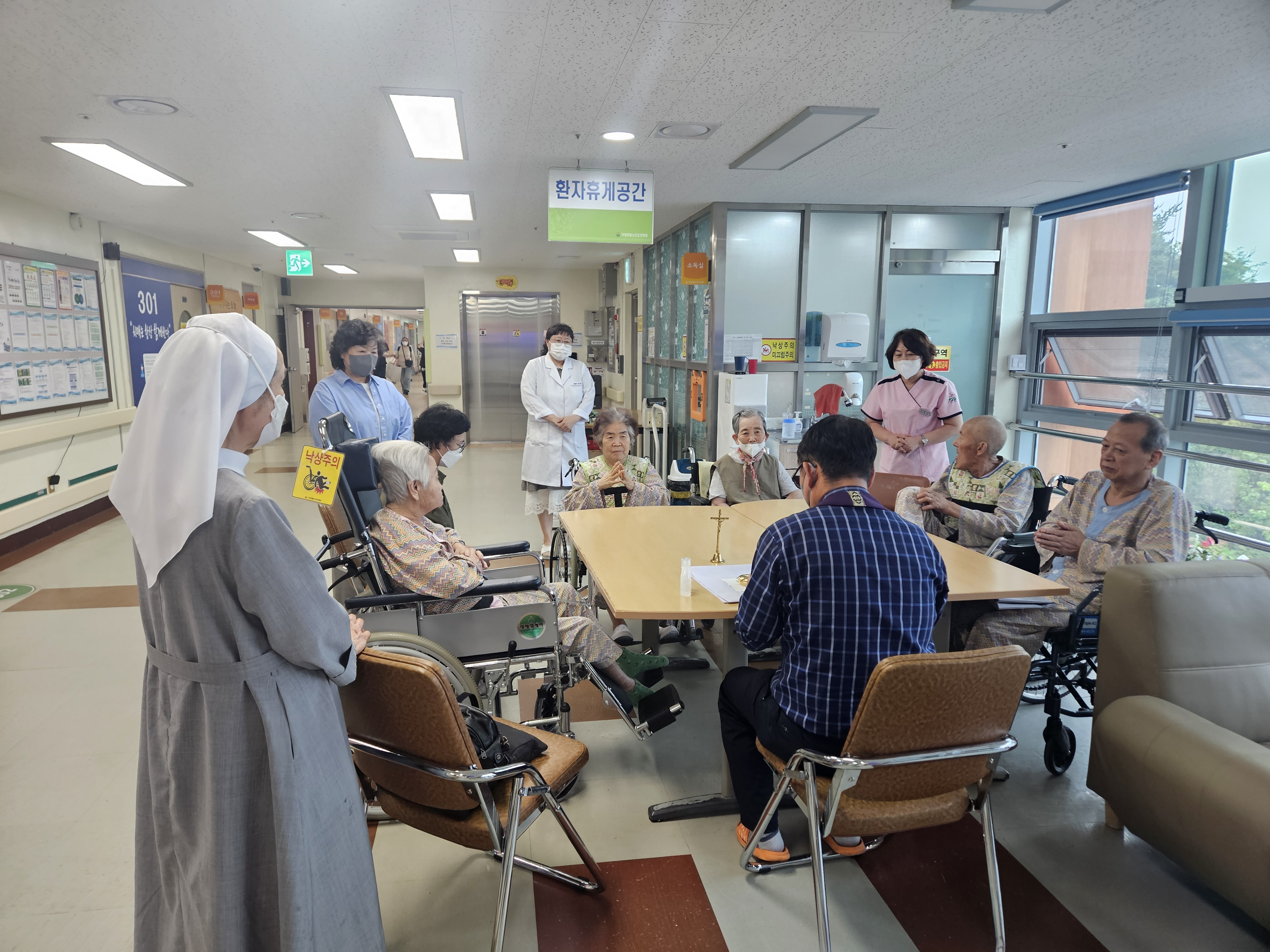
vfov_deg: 58.9
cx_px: 635
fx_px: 844
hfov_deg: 73.9
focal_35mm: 23
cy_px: 476
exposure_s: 1/120
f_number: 1.8
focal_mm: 5.4
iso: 160
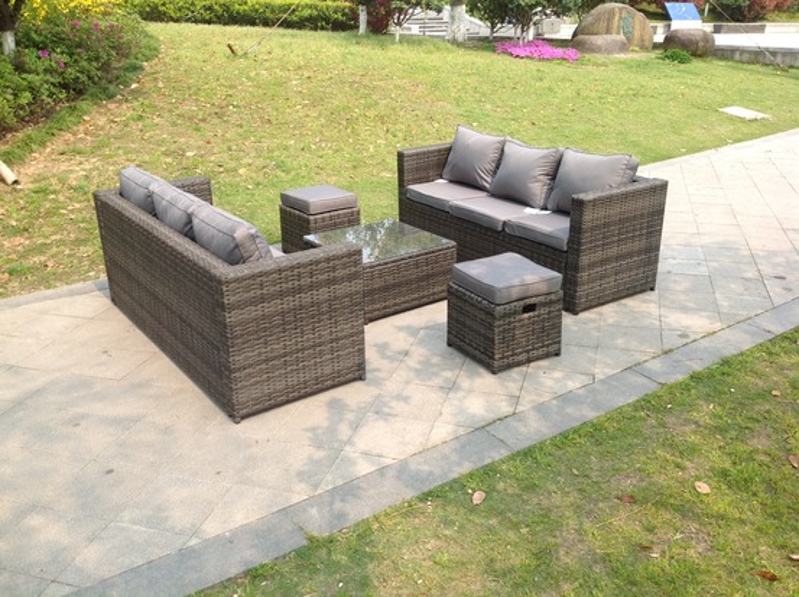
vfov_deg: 40.6
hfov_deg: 52.7
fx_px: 807
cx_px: 400
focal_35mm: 35
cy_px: 298
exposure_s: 1/864
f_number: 2.4
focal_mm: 4.28
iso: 50
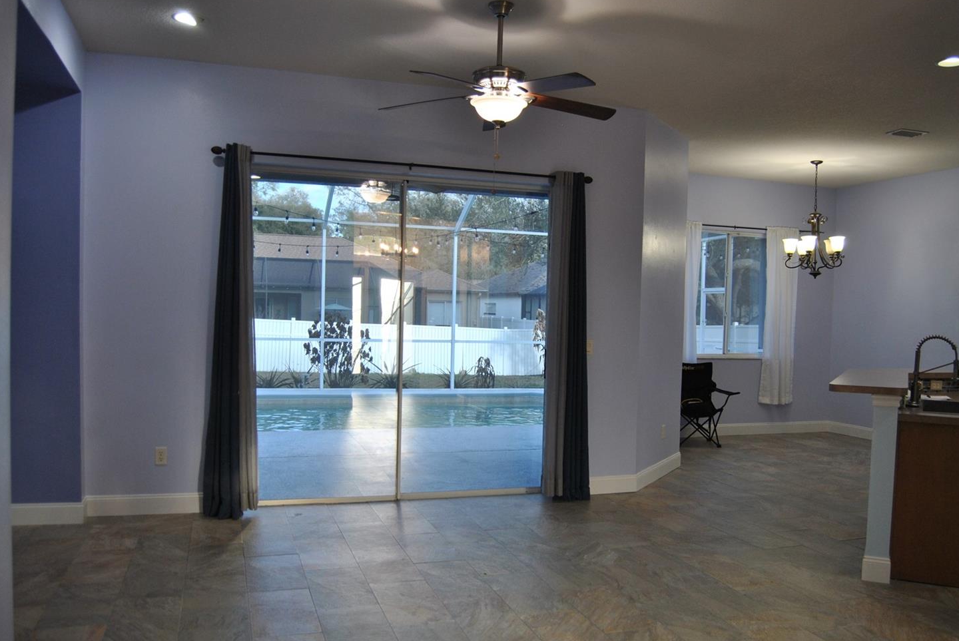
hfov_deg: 61.8
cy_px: 347
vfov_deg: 43.7
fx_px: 800
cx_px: 519
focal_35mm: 30
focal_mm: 18
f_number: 3.5
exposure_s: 1/40
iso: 200
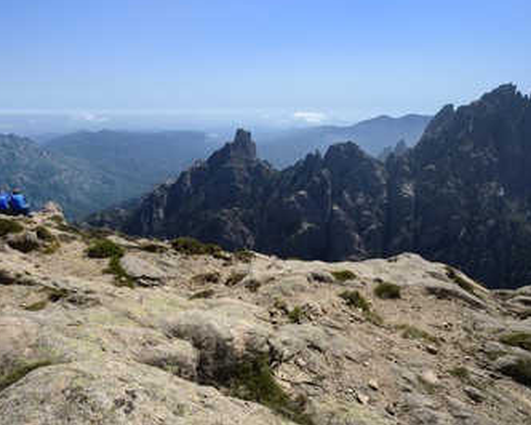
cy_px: 203
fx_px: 299
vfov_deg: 70.9
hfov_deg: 82.9
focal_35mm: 19
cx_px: 234
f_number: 16
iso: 200
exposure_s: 1/200
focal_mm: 16
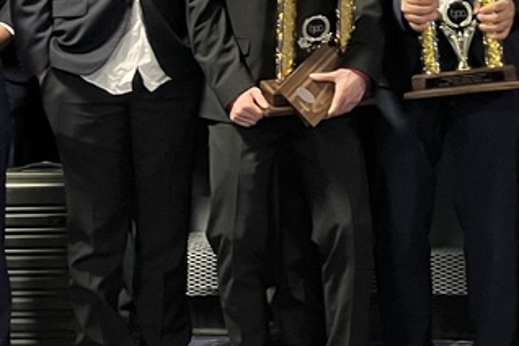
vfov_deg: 5.3
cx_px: -15
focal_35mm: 258
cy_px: 47
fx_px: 3719
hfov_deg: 7.9
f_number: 2.8
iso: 250
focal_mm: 9
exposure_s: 1/60
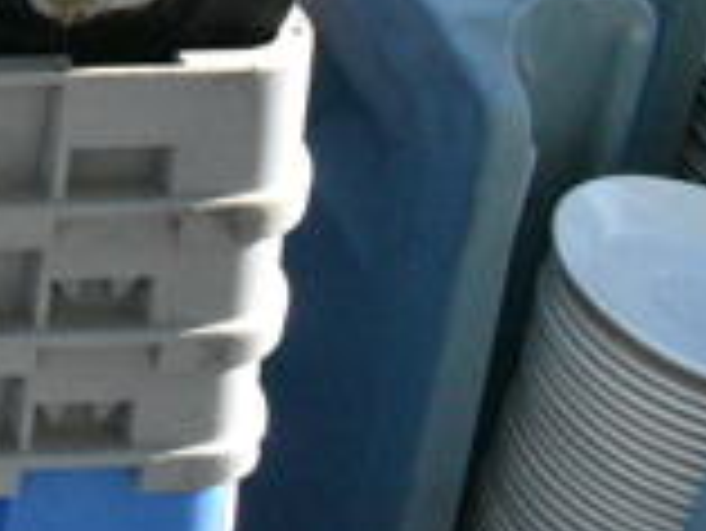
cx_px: -607
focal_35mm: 101
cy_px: -324
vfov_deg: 13.6
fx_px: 2061
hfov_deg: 16.1
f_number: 18
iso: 6400
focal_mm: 18
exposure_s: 1/1250
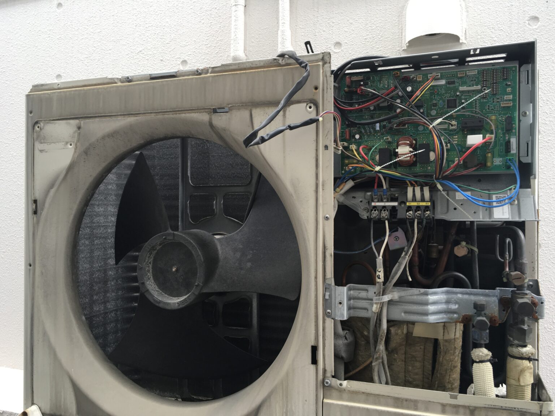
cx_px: 278
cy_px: 208
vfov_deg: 48.2
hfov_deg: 61.7
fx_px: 465
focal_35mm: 29
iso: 40
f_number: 2.2
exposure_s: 1/120
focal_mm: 4.15
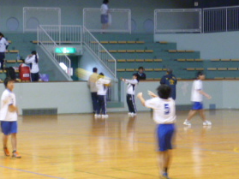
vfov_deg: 8.6
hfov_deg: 11.5
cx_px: 112
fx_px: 1187
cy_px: 91
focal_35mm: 172
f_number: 5.3
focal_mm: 13.3
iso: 400
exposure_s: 1/10
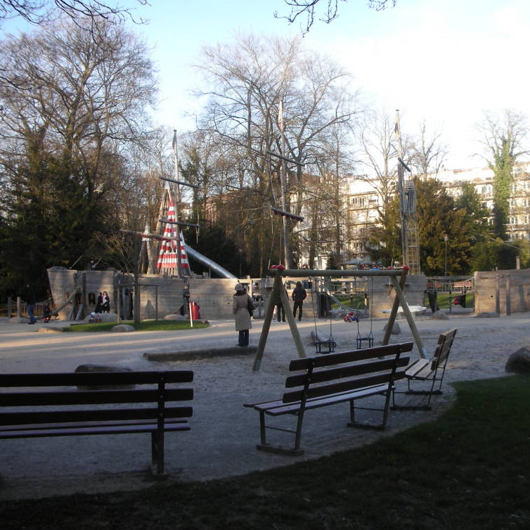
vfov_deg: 40.0
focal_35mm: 42
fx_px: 728
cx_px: 314
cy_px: 265
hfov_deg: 39.9
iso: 50
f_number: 3
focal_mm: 5.8
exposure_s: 1/118
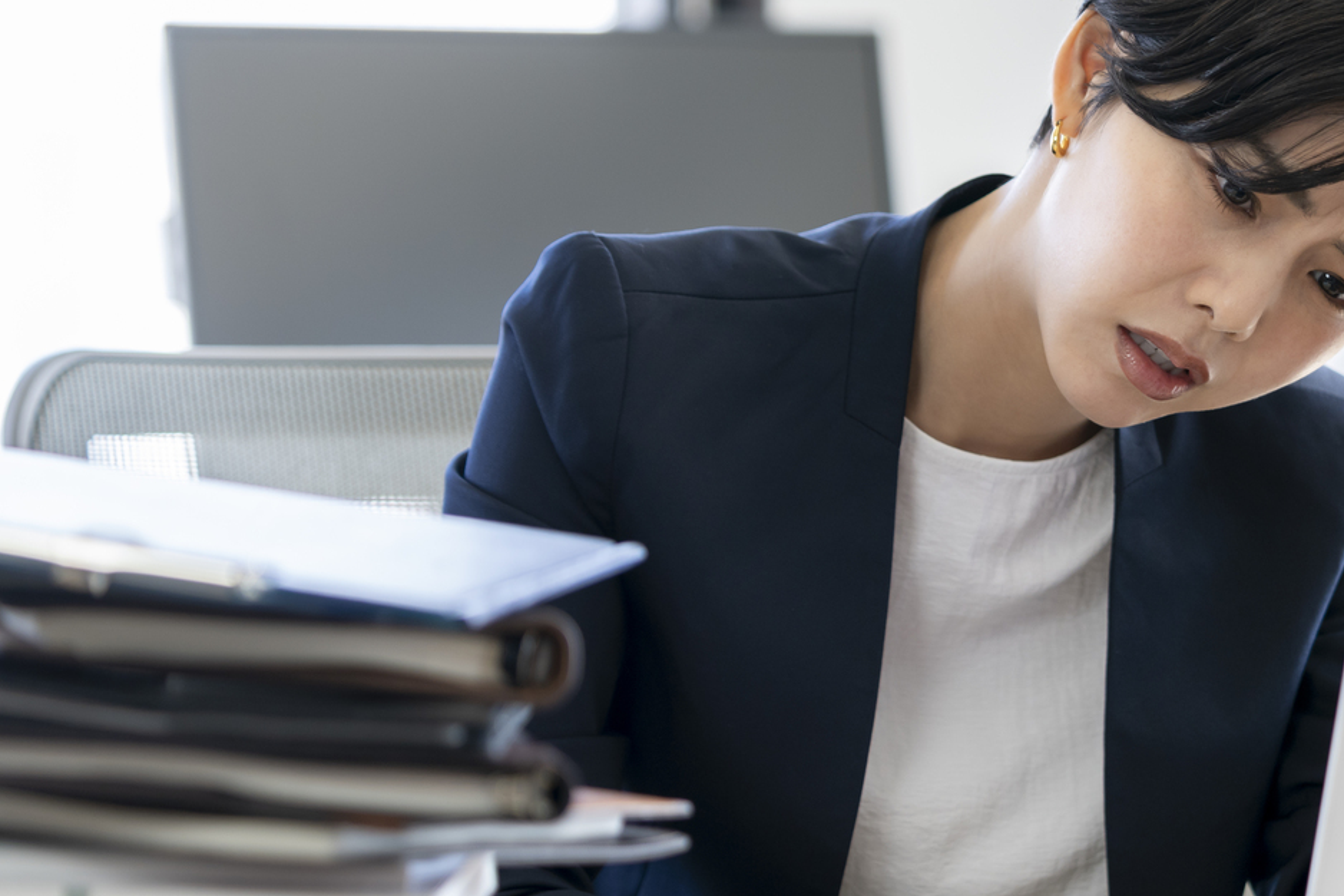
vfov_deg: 7.8
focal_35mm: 177
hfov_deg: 11.5
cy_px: 406
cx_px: 1376
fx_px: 6606
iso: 250
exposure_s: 1/50
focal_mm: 83
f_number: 3.2
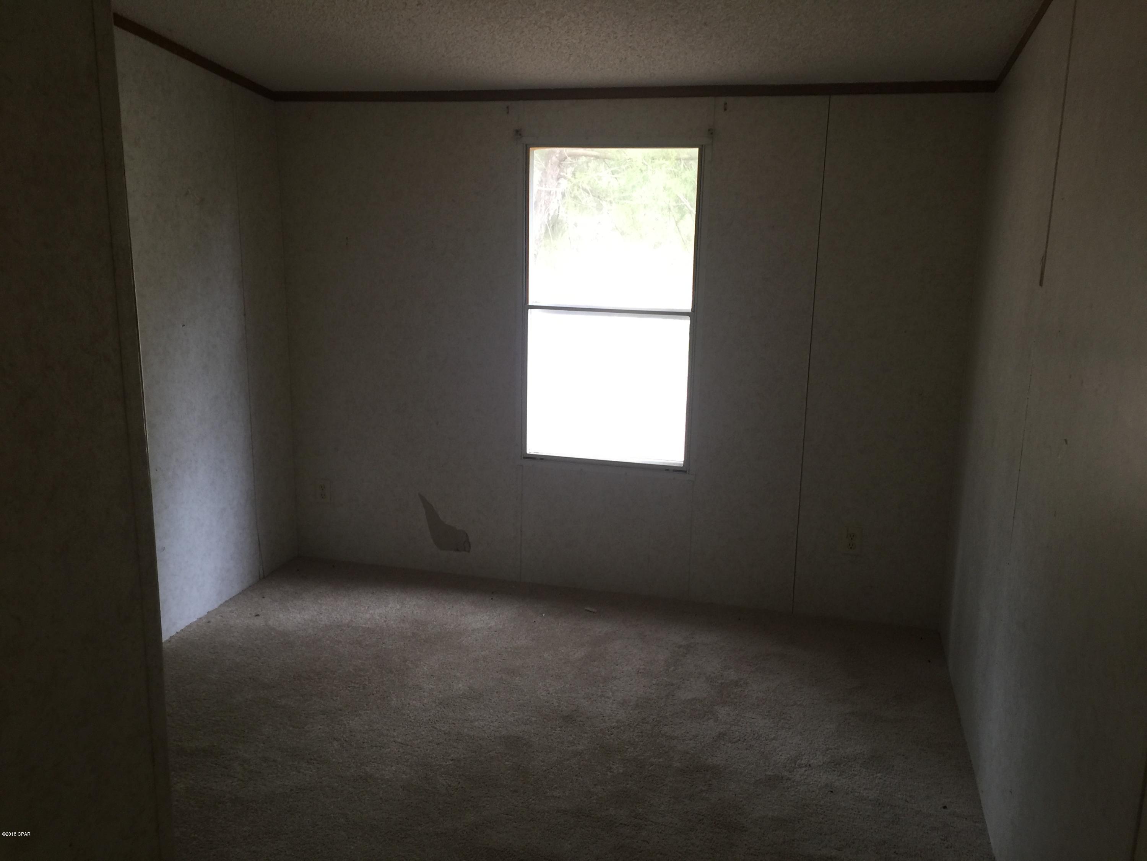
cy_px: 430
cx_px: 574
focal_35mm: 29
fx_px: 961
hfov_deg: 61.7
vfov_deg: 48.2
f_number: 2.2
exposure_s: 1/15
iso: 40
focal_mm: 4.15
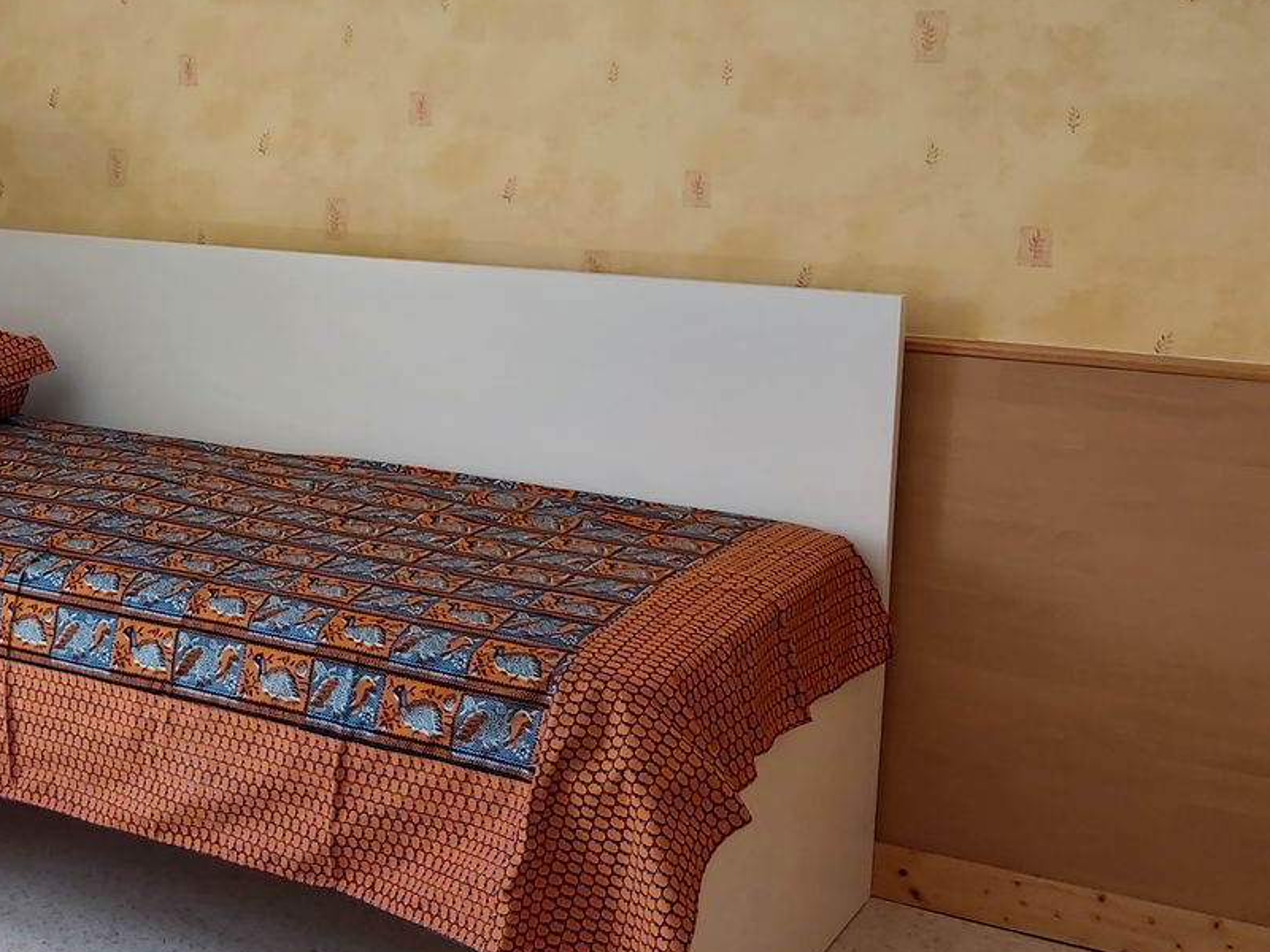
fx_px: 1908
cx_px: 187
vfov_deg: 27.9
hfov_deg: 35.2
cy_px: 351
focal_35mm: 52
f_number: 1.7
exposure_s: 1/100
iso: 100
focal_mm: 3.92
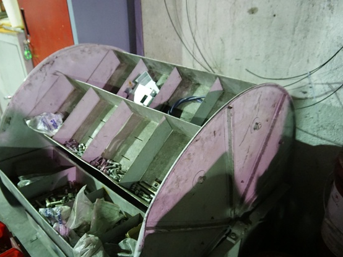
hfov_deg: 59.8
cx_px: 150
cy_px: 139
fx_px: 297
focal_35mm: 30
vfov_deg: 46.7
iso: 3200
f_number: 3.5
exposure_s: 1/13
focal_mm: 16
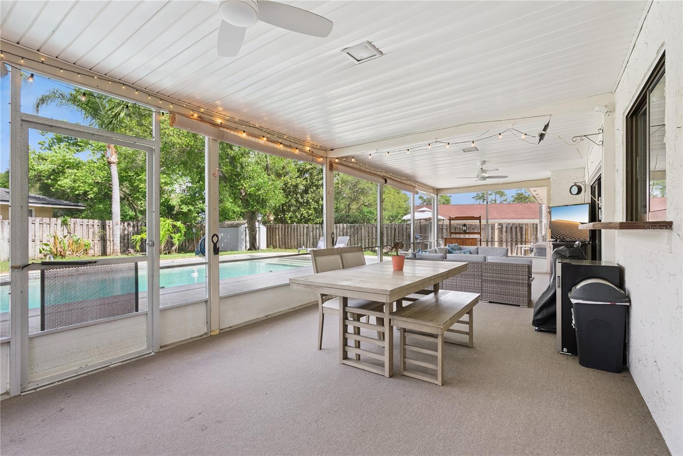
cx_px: 342
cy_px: 228
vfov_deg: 73.8
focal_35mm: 16
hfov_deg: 96.7
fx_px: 304
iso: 200
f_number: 9
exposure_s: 1/50
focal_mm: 16
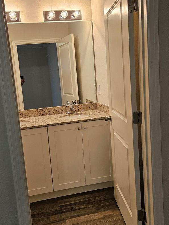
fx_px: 228
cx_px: 78
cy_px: 113
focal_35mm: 35
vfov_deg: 52.6
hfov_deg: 40.6
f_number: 1.8
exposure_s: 1/120
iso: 250
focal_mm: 5.4
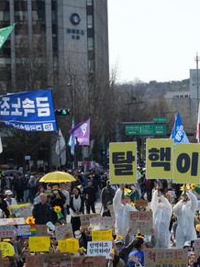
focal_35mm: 122
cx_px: 248
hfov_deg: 11.9
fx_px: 940
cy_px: 166
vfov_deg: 16.1
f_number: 5
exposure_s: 1/3200
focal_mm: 41
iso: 800
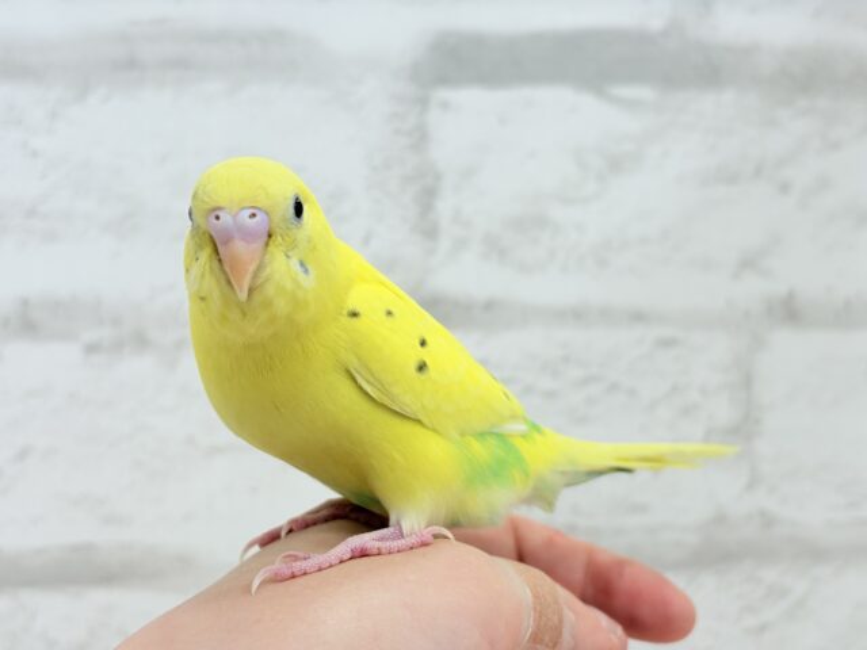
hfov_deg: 36.8
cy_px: 325
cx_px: 434
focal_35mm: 52
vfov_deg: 28.0
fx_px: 1302
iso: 32
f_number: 1.6
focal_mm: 5.96
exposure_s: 1/50
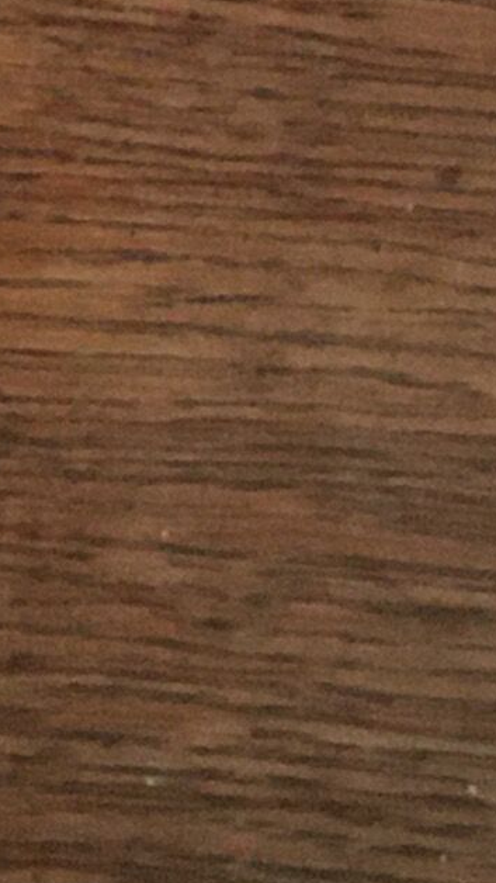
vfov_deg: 8.9
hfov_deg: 5.9
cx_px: -226
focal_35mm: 203
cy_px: -1675
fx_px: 4749
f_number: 2.2
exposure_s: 1/20
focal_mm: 4.15
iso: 200
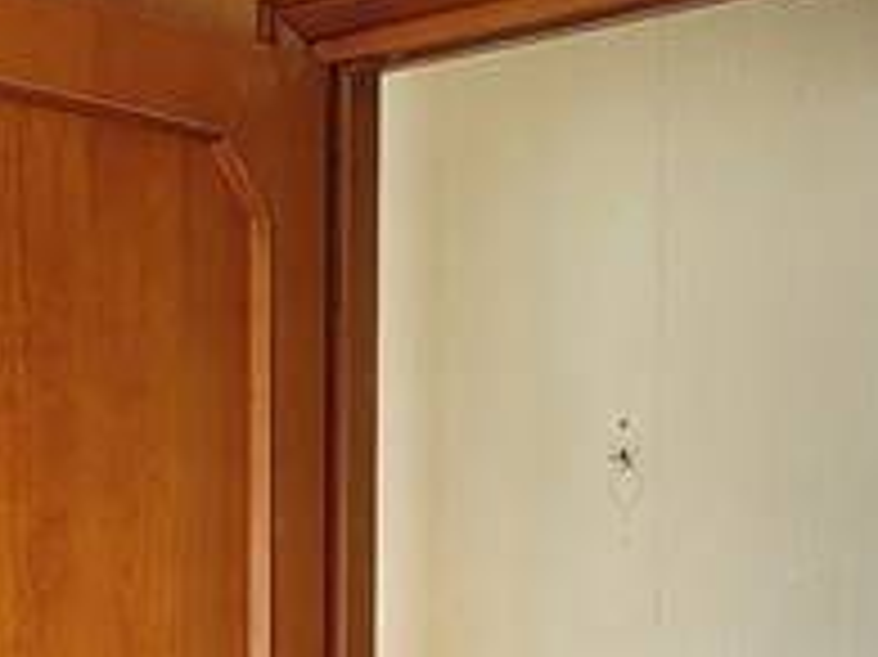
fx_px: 3194
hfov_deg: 15.0
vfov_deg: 11.2
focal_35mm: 126
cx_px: -221
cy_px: 1058
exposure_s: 1/33
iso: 303
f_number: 1.89
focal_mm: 5.89
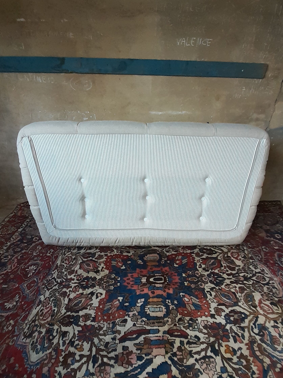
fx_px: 164
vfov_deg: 98.1
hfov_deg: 81.7
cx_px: 144
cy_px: 198
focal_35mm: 15
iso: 160
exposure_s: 1/25
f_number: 2.2
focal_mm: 1.13
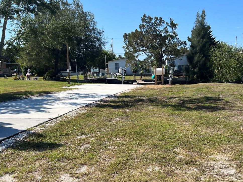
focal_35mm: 43
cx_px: 137
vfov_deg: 33.6
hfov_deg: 43.7
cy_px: 101
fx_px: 302
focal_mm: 5.7
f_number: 1.5
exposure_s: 1/3704
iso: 50
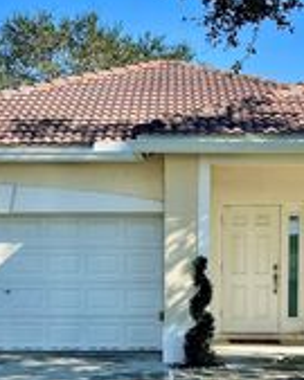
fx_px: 844
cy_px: 298
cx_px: 155
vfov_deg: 25.0
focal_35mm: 75
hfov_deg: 20.4
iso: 50
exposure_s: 1/2222
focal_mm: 5.1
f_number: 1.6
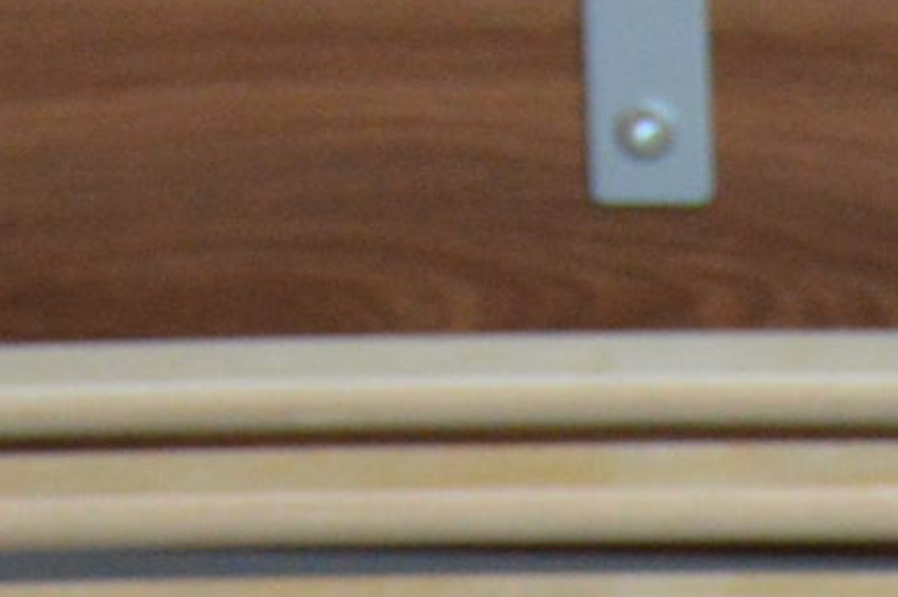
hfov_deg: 6.9
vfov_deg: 4.5
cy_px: 1873
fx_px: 7301
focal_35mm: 293
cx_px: 1571
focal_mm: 30
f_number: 5.6
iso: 1600
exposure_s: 1/125
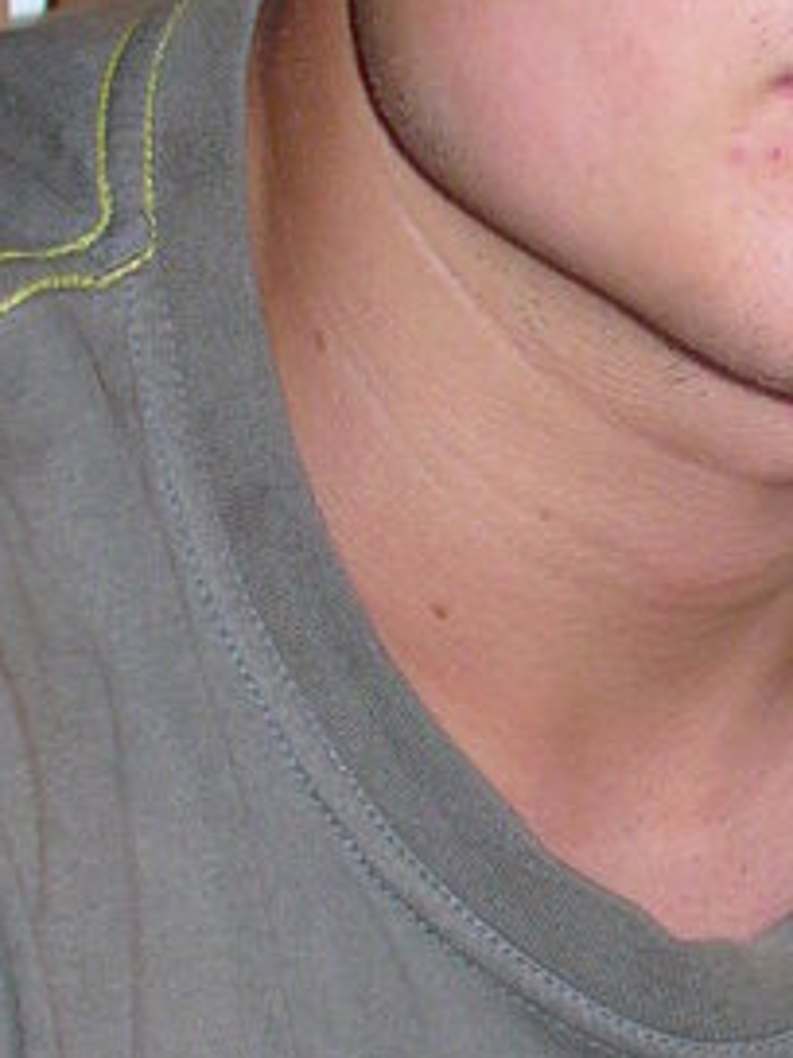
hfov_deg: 8.7
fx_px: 4979
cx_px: 1454
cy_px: 801
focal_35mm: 163
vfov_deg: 12.1
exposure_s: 1/30
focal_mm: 6.1
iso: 100
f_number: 2.8
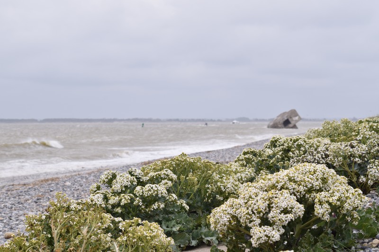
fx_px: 1295
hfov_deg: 16.7
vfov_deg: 11.1
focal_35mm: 123
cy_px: 126
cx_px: 190
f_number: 10
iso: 100
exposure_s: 1/160
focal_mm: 82
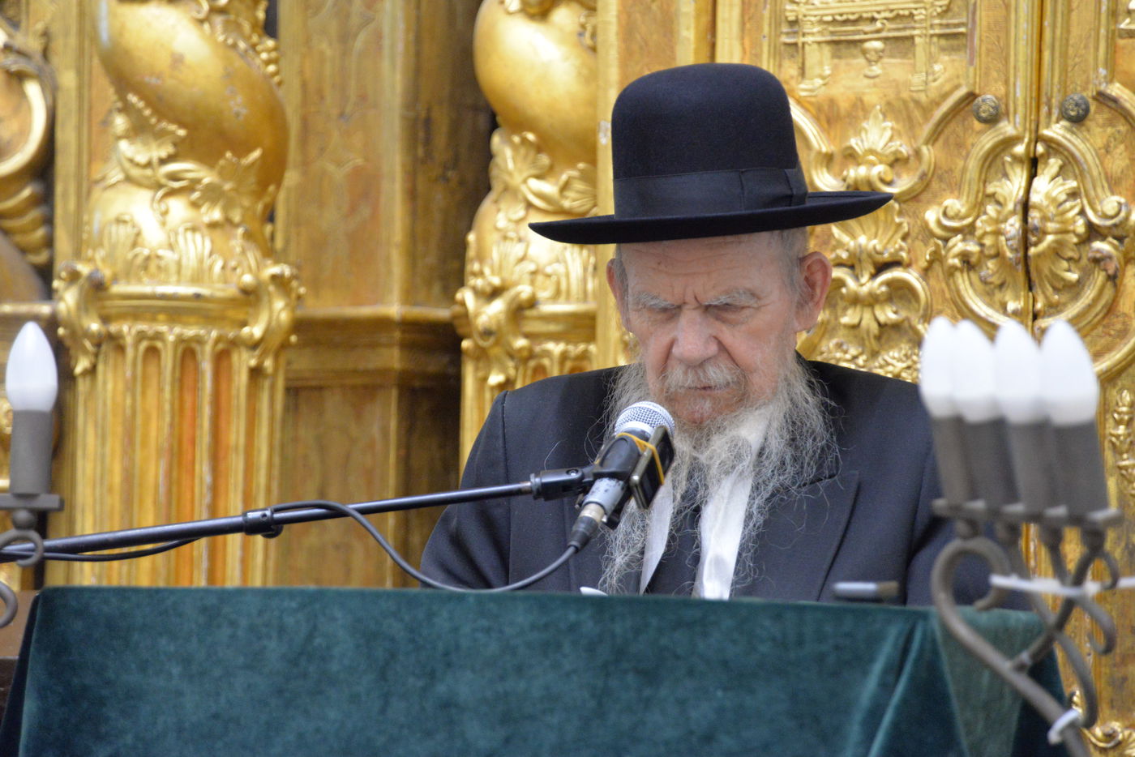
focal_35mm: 180
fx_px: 5676
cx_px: 568
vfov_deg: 7.6
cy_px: 378
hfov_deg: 11.4
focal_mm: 180
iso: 6400
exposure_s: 1/320
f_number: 6
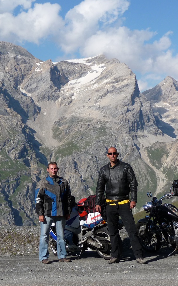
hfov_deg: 16.1
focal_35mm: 81
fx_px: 629
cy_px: 143
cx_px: 65
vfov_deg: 25.5
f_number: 4.3
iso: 100
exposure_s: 1/1000
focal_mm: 9.3
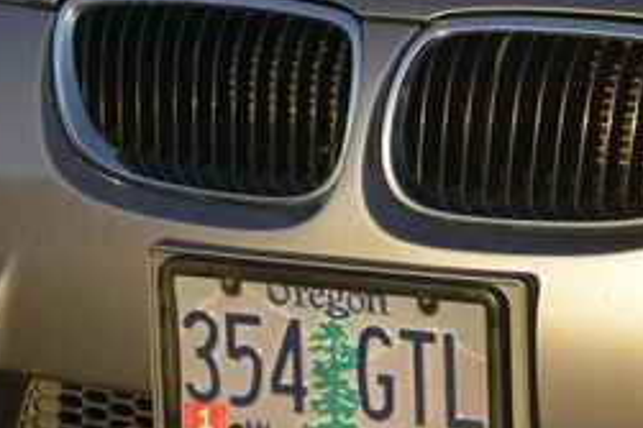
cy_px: -81
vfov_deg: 4.4
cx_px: 1127
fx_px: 5551
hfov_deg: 6.5
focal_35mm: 311
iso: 1250
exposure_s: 1/2500
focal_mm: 65
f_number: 6.3
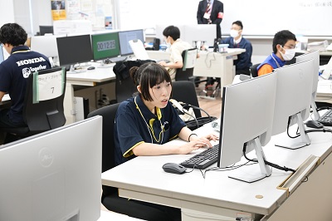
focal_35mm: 53
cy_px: 110
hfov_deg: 37.5
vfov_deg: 25.5
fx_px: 488
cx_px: 166
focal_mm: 53
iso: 1600
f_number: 5.6
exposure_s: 1/100
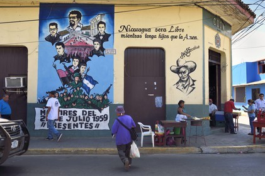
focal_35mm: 32
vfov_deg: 41.1
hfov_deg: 58.8
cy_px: 88
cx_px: 132
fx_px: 235
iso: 400
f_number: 11
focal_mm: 32
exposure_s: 1/160
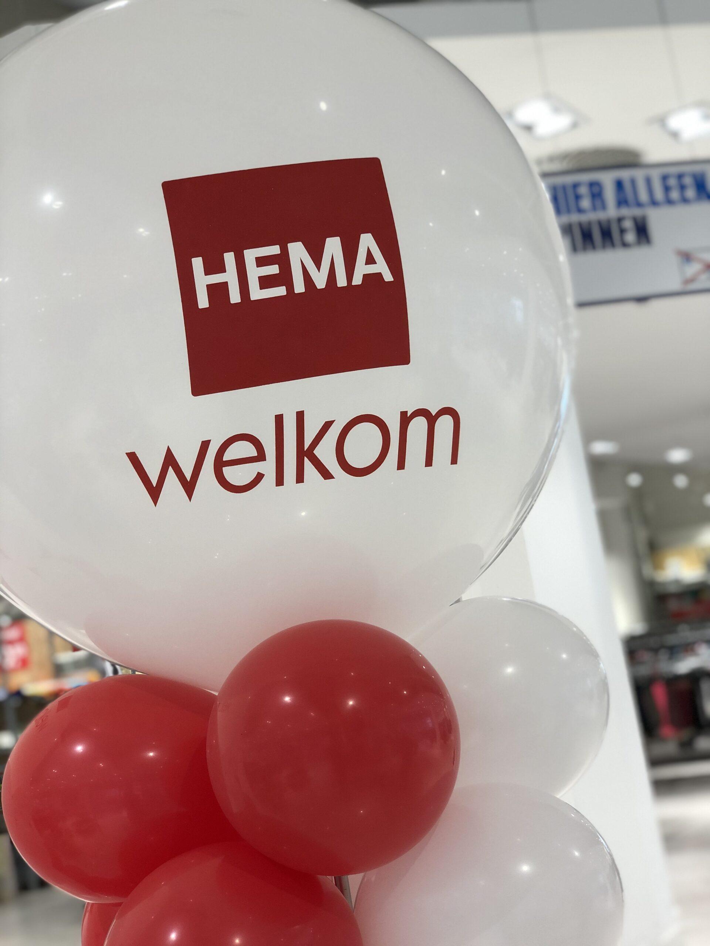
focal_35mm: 52
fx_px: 1422
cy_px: 473
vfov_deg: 36.8
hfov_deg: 28.0
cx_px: 355
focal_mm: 6
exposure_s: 1/50
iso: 32
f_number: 2.4
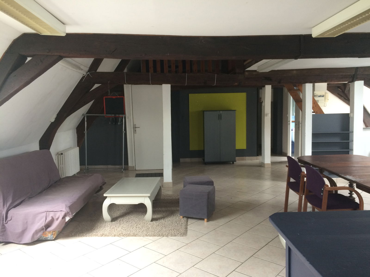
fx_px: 310
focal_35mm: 29
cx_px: 185
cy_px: 138
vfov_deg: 48.2
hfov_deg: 61.7
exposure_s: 1/33
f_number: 2.2
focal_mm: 4.15
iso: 100
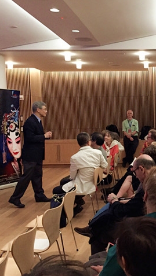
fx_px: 316
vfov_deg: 47.3
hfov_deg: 26.1
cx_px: 162
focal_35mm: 43
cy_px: 140
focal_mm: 4.15
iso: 250
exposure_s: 1/30
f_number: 2.2
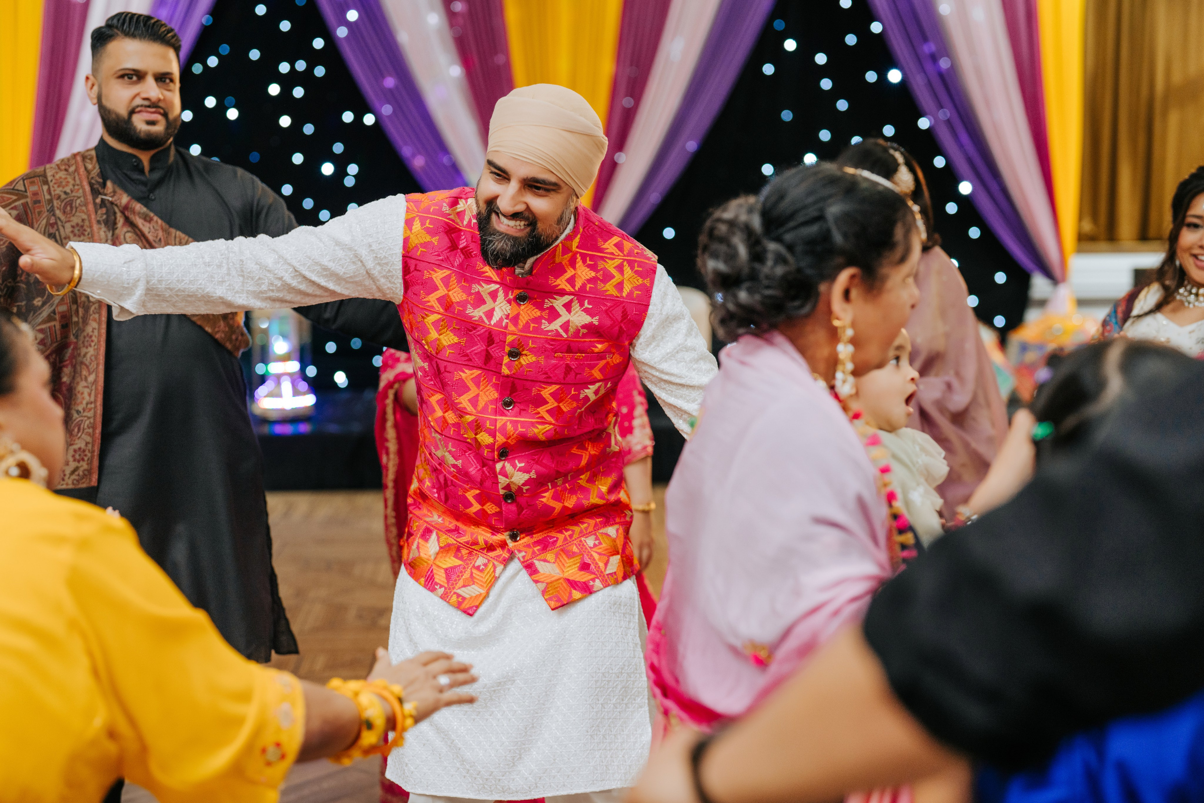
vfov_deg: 27.0
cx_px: 602
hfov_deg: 39.6
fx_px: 1672
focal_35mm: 50
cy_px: 402
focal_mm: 50
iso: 1000
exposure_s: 1/200
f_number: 2
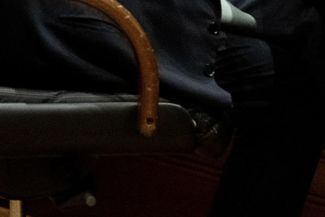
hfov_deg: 5.6
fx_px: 3214
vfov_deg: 3.8
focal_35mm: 356
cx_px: 793
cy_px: -205
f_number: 2.8
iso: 6400
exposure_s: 1/200
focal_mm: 70
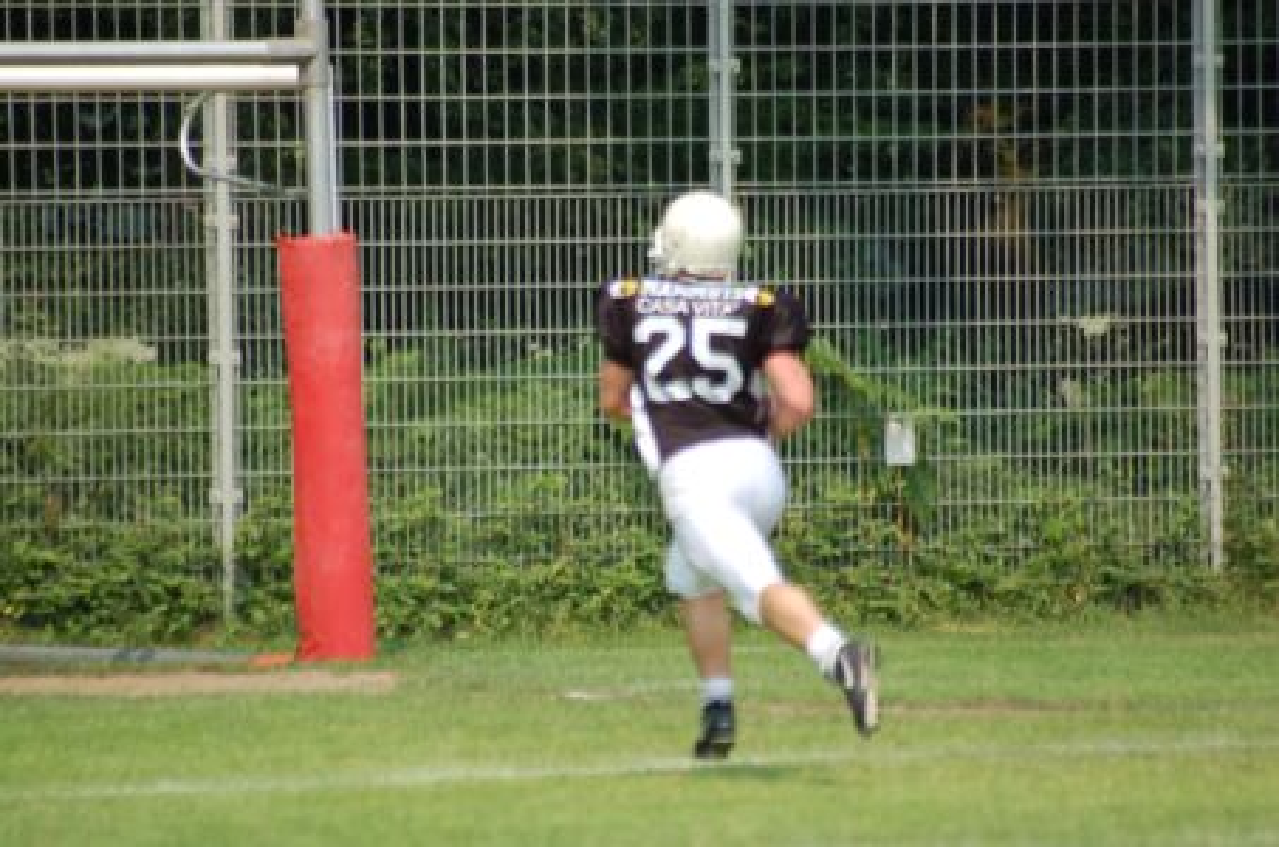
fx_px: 15954
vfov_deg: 3.0
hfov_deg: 4.6
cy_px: 424
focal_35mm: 450
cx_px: 640
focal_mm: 300
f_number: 5.6
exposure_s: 1/1000
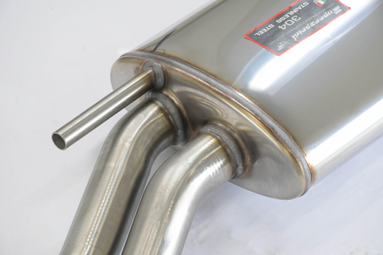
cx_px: 192
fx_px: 1947
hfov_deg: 11.2
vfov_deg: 7.5
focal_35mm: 183
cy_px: 128
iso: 4000
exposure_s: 1/200
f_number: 10
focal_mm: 122
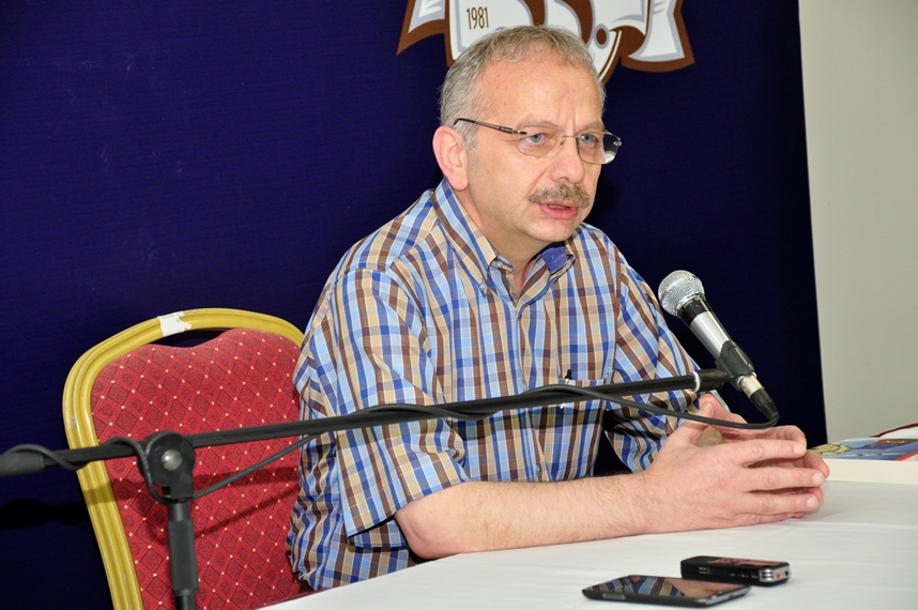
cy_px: 305
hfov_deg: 18.2
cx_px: 459
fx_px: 2865
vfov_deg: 12.1
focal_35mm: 112
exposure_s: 1/30
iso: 800
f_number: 5.3
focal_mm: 75
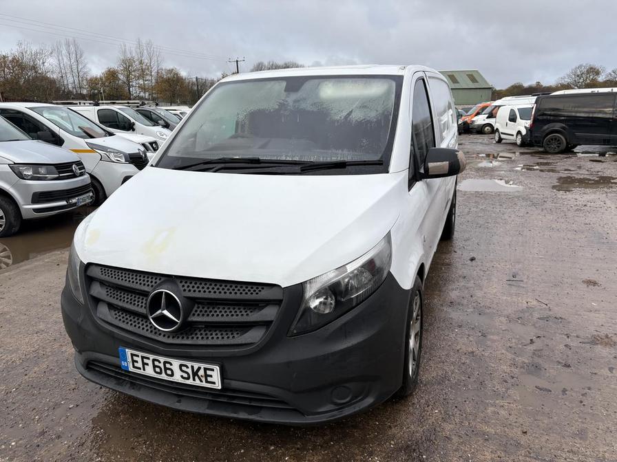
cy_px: 231
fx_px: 463
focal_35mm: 26
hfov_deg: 67.3
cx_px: 308
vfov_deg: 53.1
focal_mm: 5.96
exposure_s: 1/1016
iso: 50
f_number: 1.6
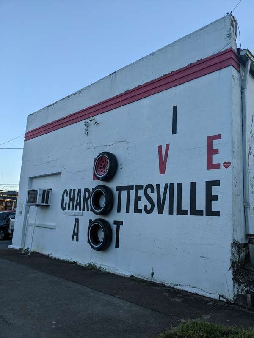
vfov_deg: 65.3
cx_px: 127
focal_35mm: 27
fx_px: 264
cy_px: 169
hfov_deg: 51.4
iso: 54
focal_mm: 4.38
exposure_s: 1/734
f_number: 1.73
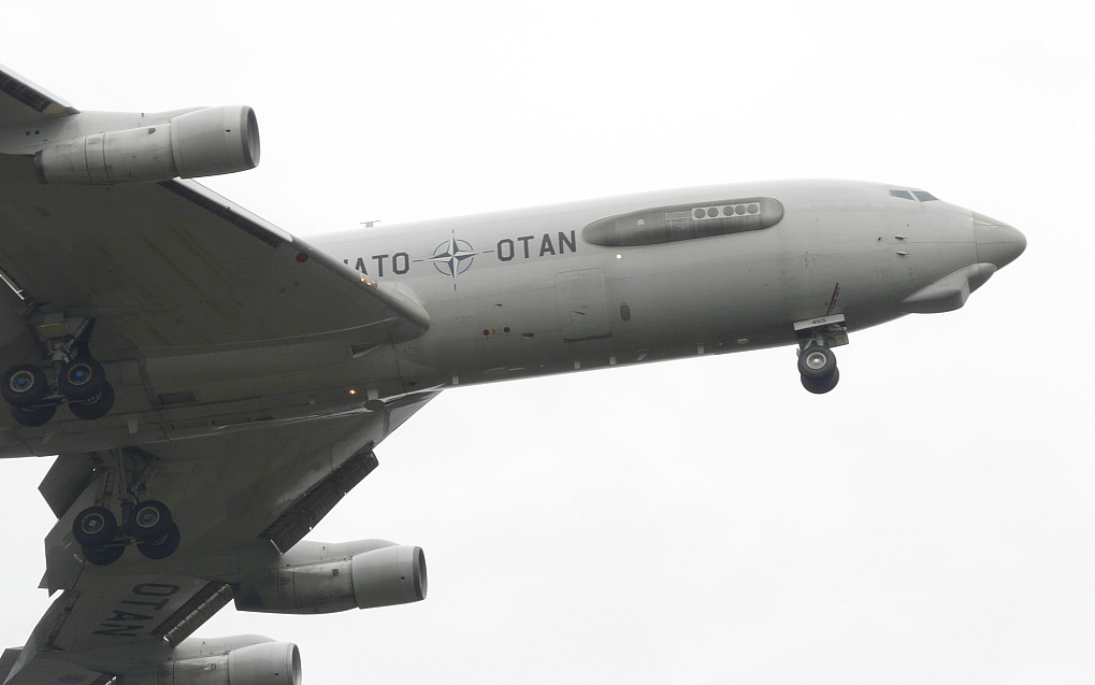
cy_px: 304
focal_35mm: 131
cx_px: 548
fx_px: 3910
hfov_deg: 15.9
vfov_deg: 10.0
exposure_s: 1/320
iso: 100
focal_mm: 20.2
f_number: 5.6
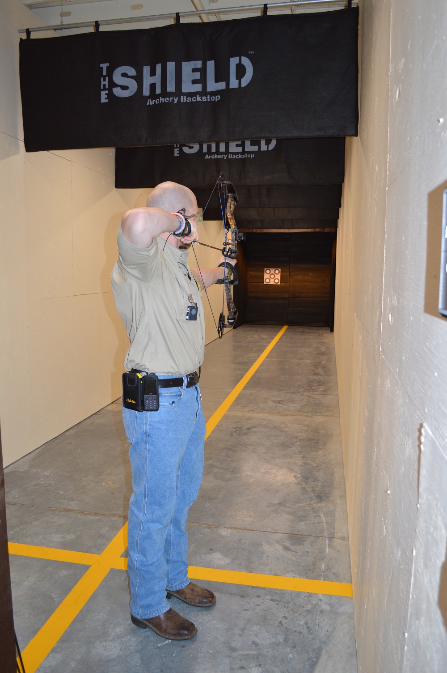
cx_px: 224
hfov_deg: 47.8
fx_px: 504
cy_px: 336
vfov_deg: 67.4
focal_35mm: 27
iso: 400
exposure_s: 1/80
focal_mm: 18
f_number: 4
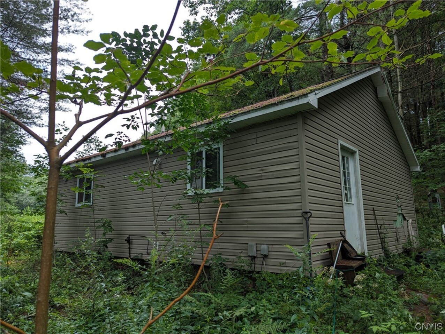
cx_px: 222
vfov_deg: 56.9
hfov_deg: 71.5
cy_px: 167
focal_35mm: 24
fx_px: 309
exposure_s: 1/456
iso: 33
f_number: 1.85
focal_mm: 6.81
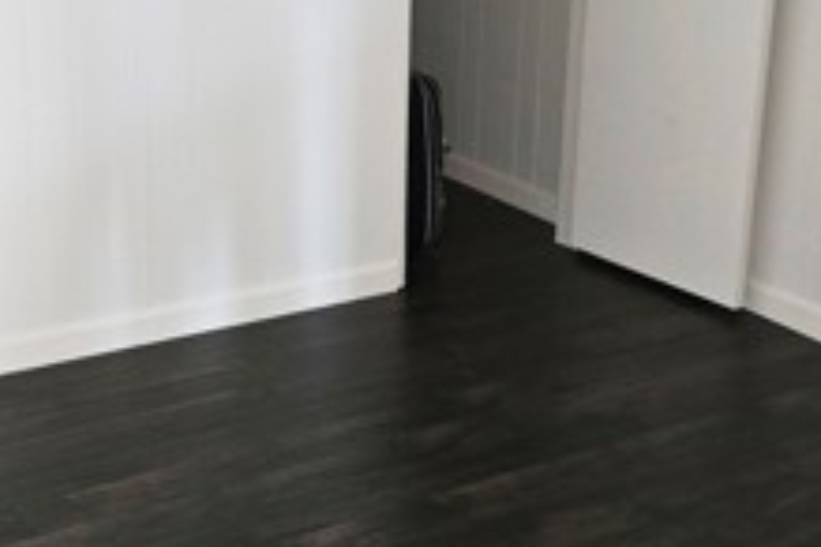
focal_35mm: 70
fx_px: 1596
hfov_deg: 28.8
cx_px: 446
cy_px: 199
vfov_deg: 19.4
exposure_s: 1/13.4
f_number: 1.8
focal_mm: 5.4
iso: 125
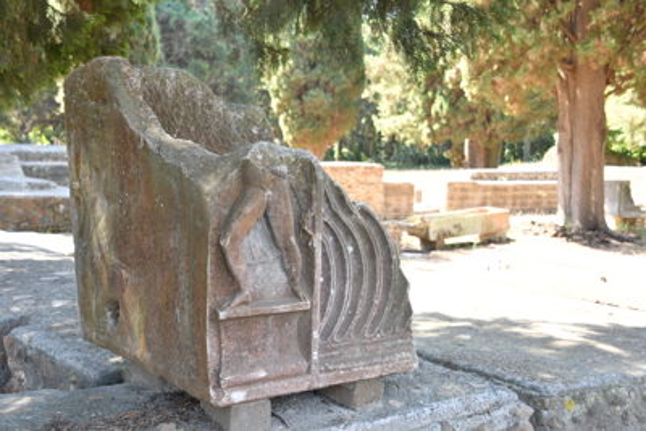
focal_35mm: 52
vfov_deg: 26.0
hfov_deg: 38.2
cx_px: 323
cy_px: 216
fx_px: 933
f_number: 5.6
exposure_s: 1/25
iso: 100
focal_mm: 35
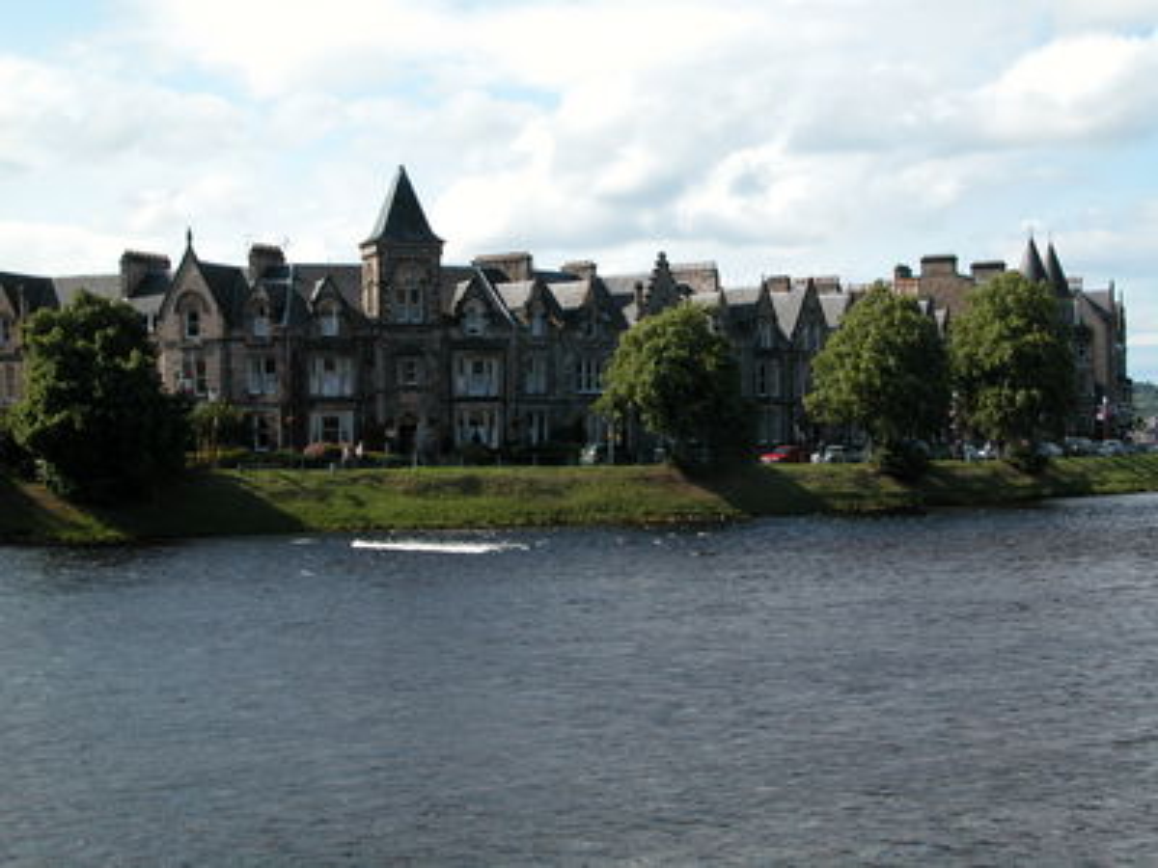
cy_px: 434
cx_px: 579
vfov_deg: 23.7
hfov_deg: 31.2
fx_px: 2074
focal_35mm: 62
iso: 100
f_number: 6.4
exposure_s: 1/279
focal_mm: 15.7
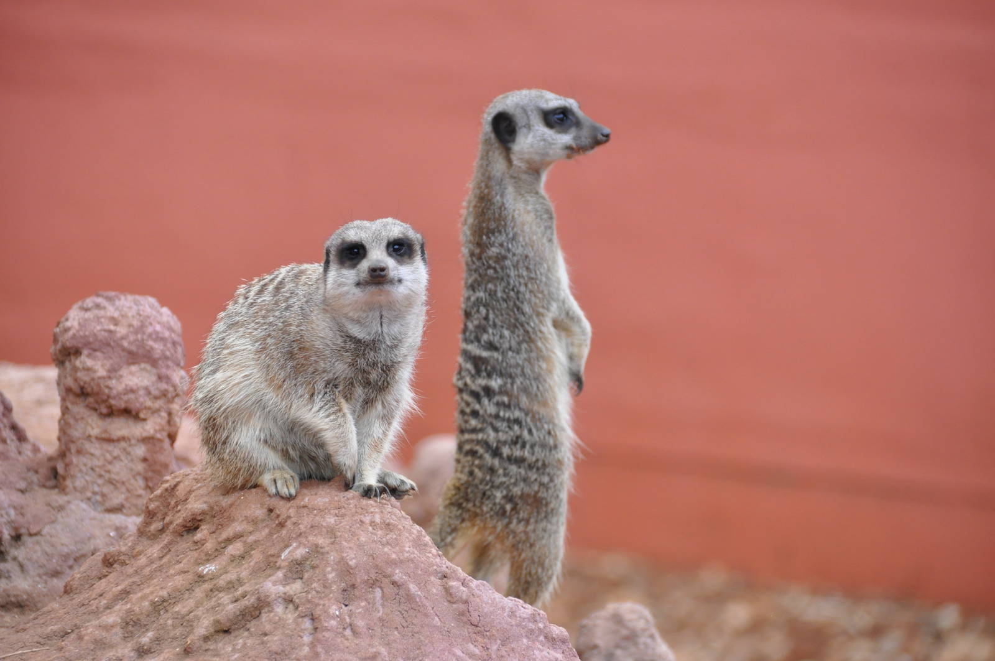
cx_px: 498
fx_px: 7868
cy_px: 330
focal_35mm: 285
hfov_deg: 7.2
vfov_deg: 4.8
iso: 1000
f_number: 6.3
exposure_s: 1/640
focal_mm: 190
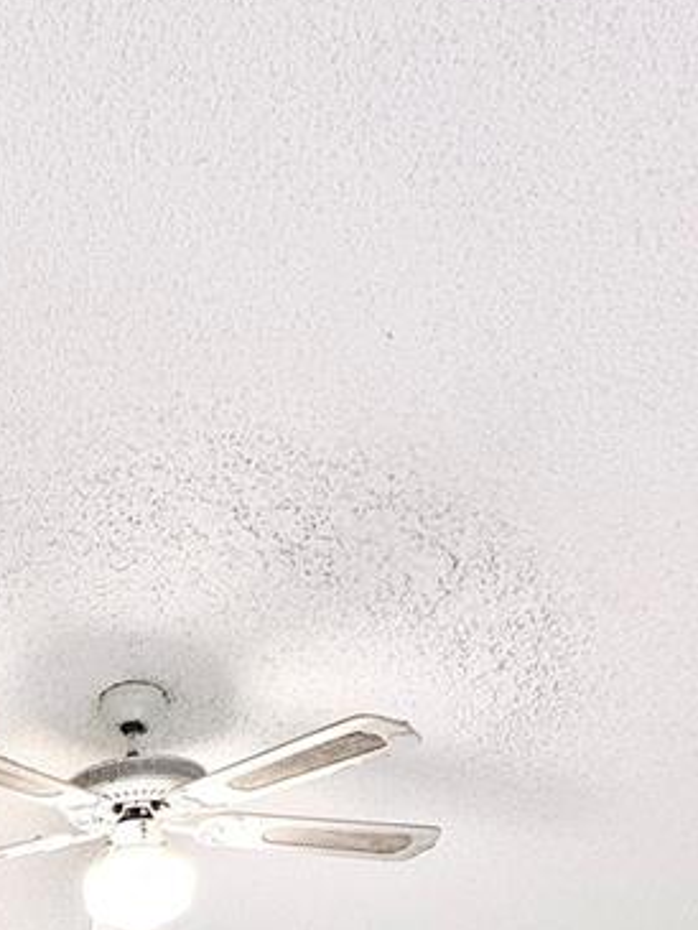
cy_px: 1246
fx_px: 1236
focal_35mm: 46
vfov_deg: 30.9
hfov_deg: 27.5
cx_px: -150
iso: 160
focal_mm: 2.22
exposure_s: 1/99
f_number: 2.2
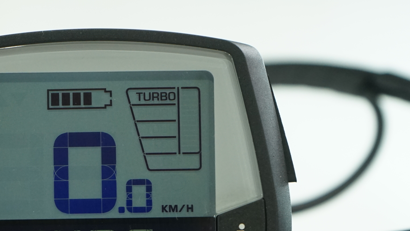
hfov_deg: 15.5
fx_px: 1500
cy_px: 198
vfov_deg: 8.8
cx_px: 96
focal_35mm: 138
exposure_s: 1/200
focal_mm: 63
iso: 1600
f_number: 5.6
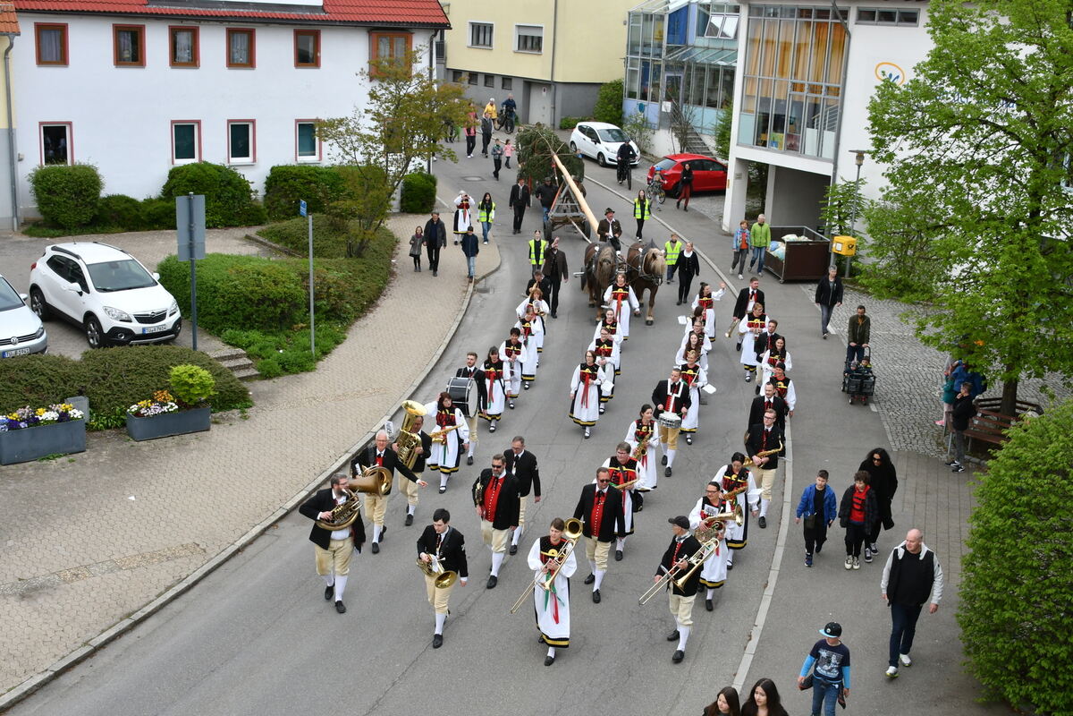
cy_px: 358
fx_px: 1252
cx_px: 536
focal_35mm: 42
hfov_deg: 46.4
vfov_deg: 31.9
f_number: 10
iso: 500
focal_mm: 28
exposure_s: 1/250
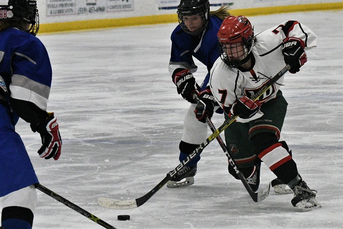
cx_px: 172
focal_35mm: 135
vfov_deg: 10.2
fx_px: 1286
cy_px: 114
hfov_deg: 15.2
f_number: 5
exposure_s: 1/1000
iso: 8000
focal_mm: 90
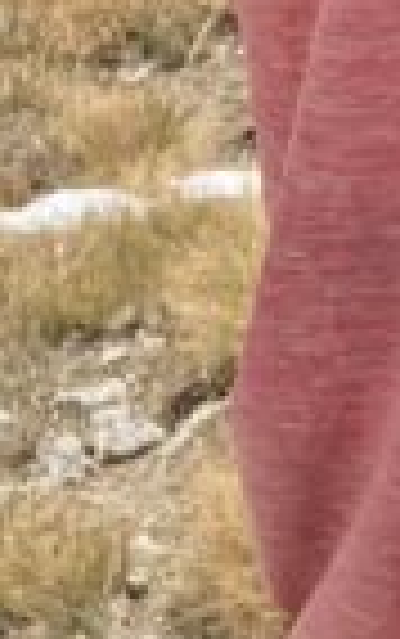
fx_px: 3725
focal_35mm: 214
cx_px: 710
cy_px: -760
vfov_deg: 9.0
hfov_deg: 6.0
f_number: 1.8
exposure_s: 1/4000
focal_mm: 3.99
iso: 20
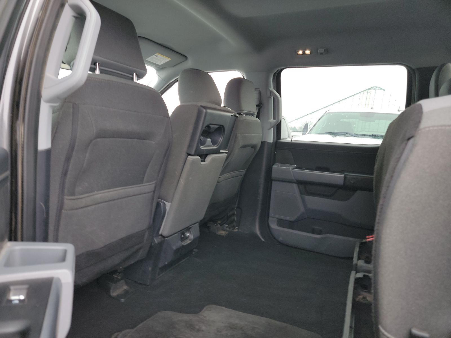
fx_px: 313
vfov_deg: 56.8
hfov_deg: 71.6
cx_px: 226
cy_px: 169
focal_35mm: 24
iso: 265
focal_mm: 6.7
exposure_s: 1/59
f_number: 1.8
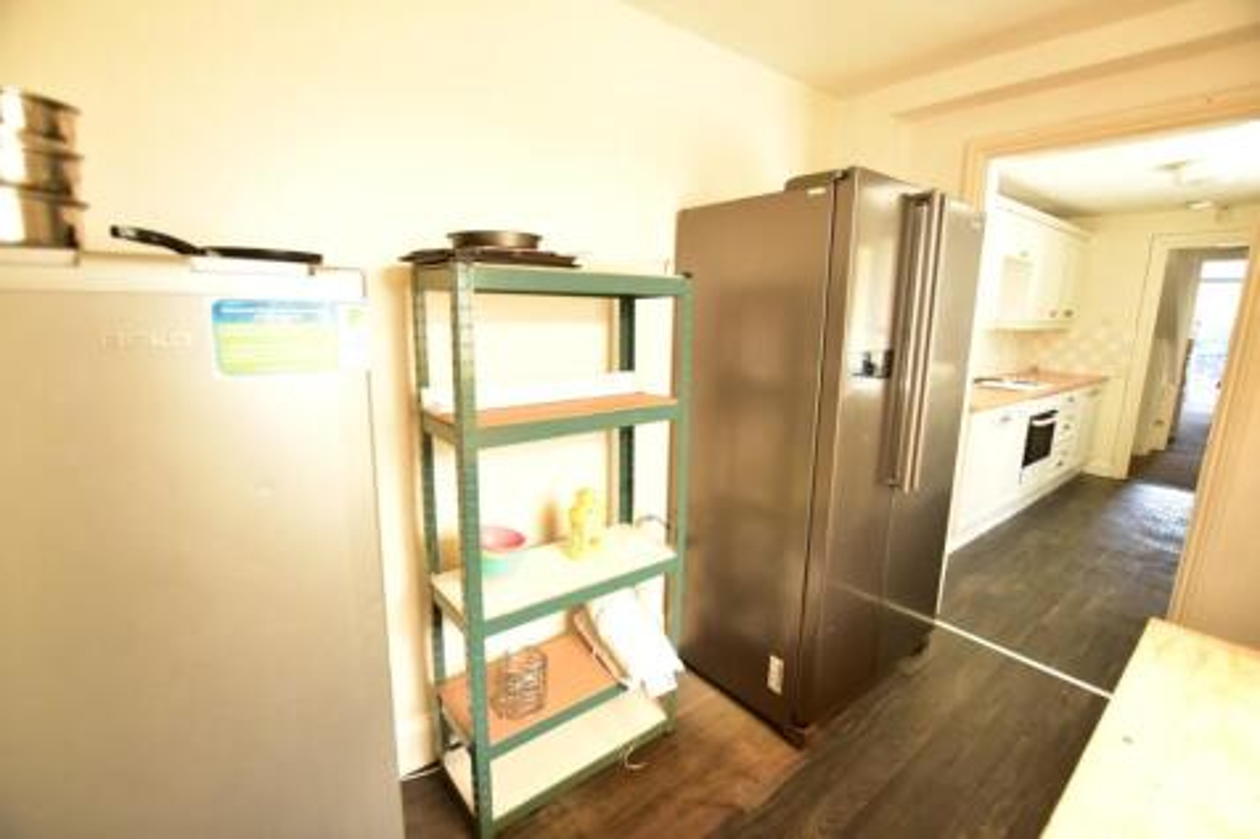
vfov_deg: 77.3
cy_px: 420
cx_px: 630
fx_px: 525
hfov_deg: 100.4
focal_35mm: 15
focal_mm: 10
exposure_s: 1/60
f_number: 3.5
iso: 800
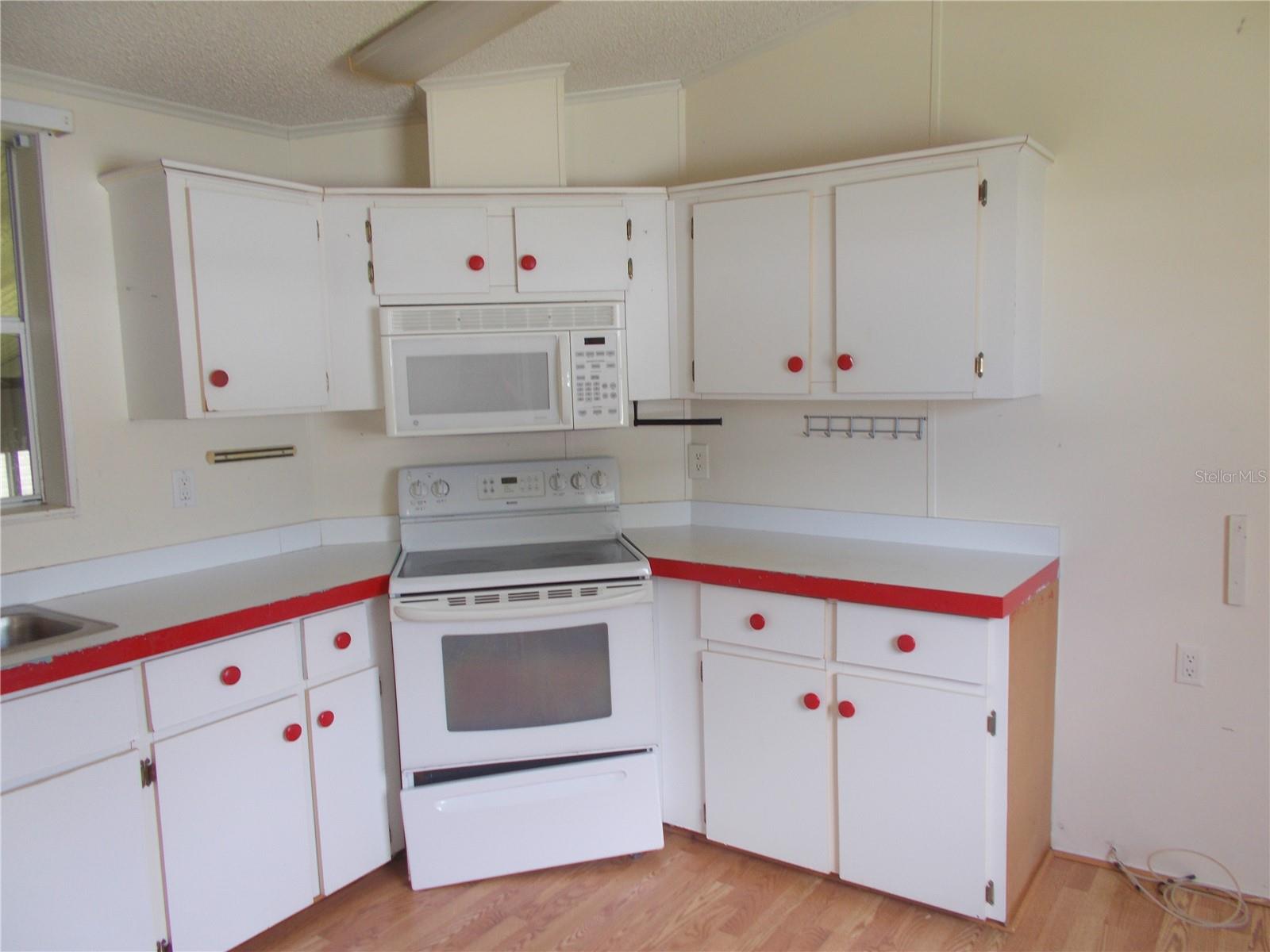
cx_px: 635
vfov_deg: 53.1
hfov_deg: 67.3
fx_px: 954
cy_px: 476
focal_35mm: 26
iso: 80
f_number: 3.2
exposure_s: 1/30
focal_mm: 4.6
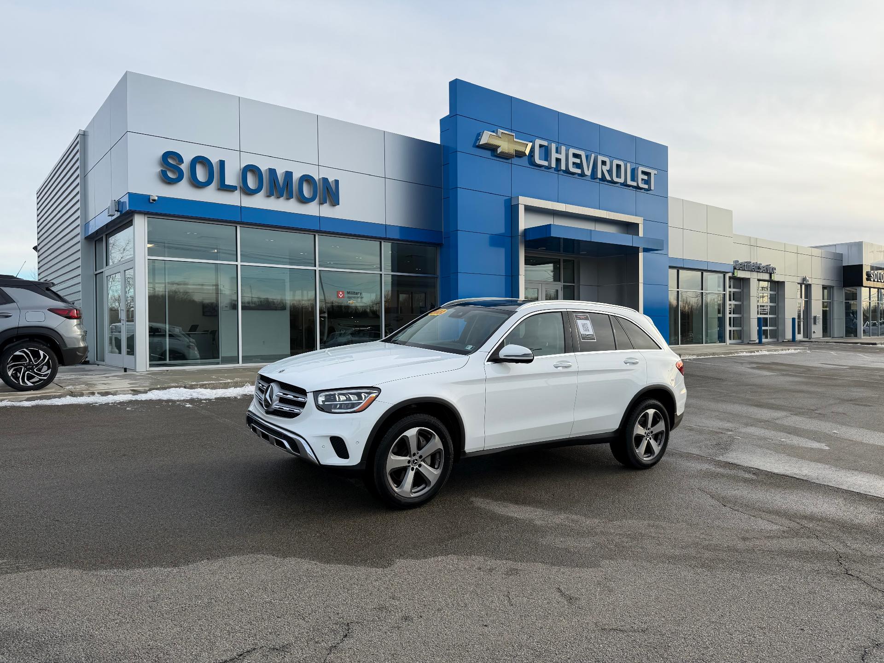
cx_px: 442
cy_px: 332
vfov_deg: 56.8
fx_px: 613
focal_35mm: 24
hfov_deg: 71.6
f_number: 1.78
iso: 80
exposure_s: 1/2232
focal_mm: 6.76
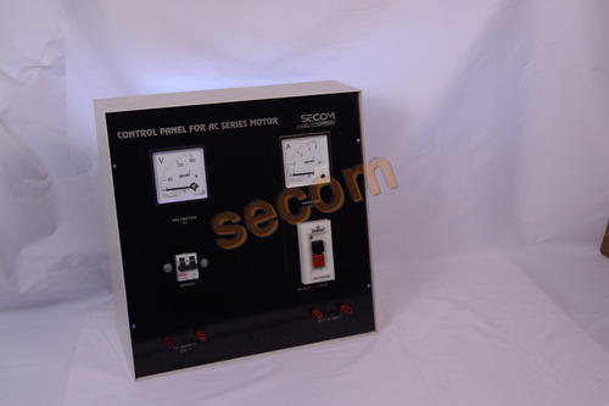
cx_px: 304
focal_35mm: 45
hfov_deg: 43.6
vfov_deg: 29.8
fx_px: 761
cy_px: 203
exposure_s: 1/160
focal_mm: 30
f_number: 8
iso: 400
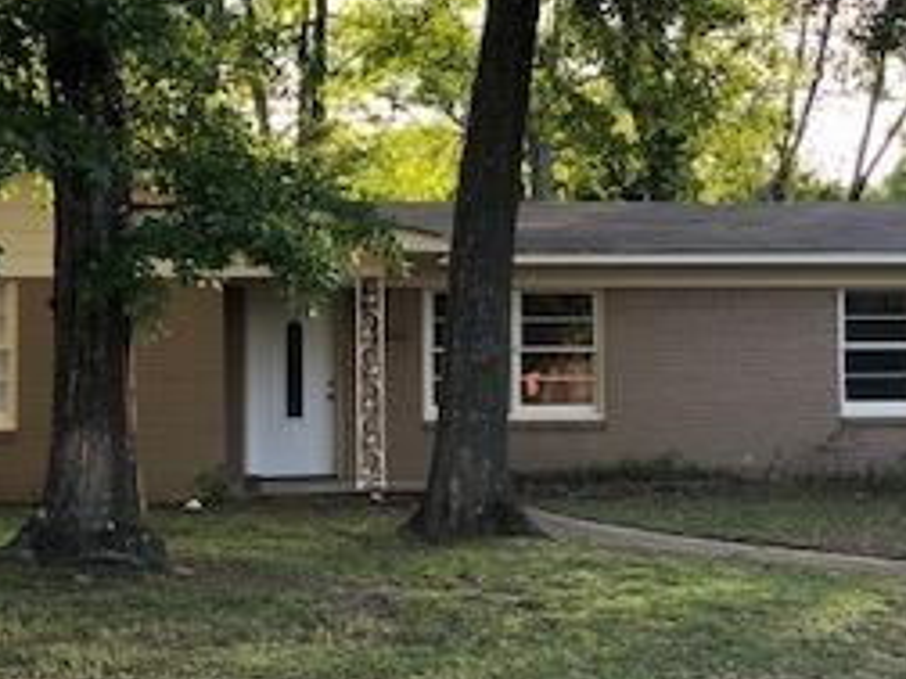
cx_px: 539
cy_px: 345
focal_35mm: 71
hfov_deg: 27.3
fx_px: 1858
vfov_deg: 20.7
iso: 25
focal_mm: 4
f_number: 1.8
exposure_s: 1/120
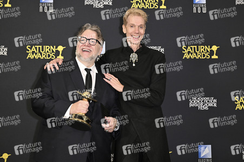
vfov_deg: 23.3
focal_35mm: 58
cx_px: 122
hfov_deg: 34.5
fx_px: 393
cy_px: 81
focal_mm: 58
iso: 2000
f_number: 5
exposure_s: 1/320
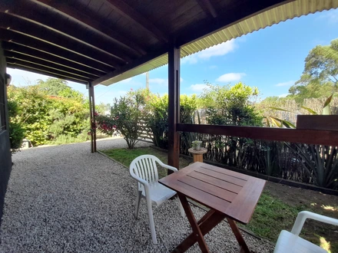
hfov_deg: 106.2
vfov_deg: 89.9
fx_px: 127
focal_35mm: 13
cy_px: 126
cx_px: 169
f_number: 2.2
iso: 40
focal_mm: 1.42
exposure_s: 1/256
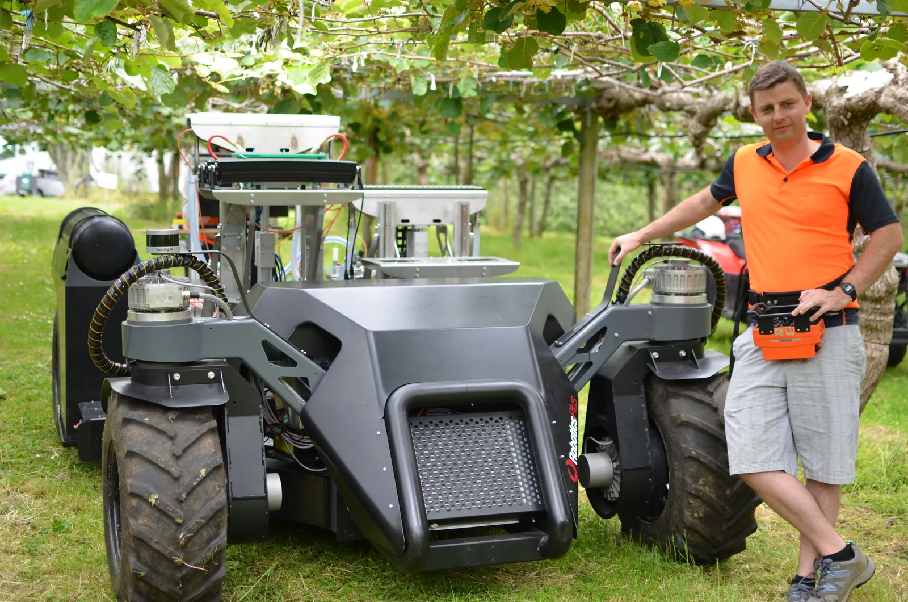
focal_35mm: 52
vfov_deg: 25.6
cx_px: 454
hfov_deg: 37.9
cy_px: 301
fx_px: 1322
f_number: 2
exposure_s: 1/250
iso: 100
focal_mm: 35
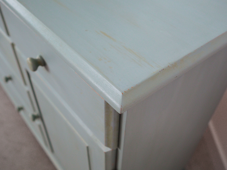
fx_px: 223
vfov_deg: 41.8
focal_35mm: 34
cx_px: 114
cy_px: 85
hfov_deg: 54.0
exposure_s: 1/125
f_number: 2.8
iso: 640
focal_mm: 17
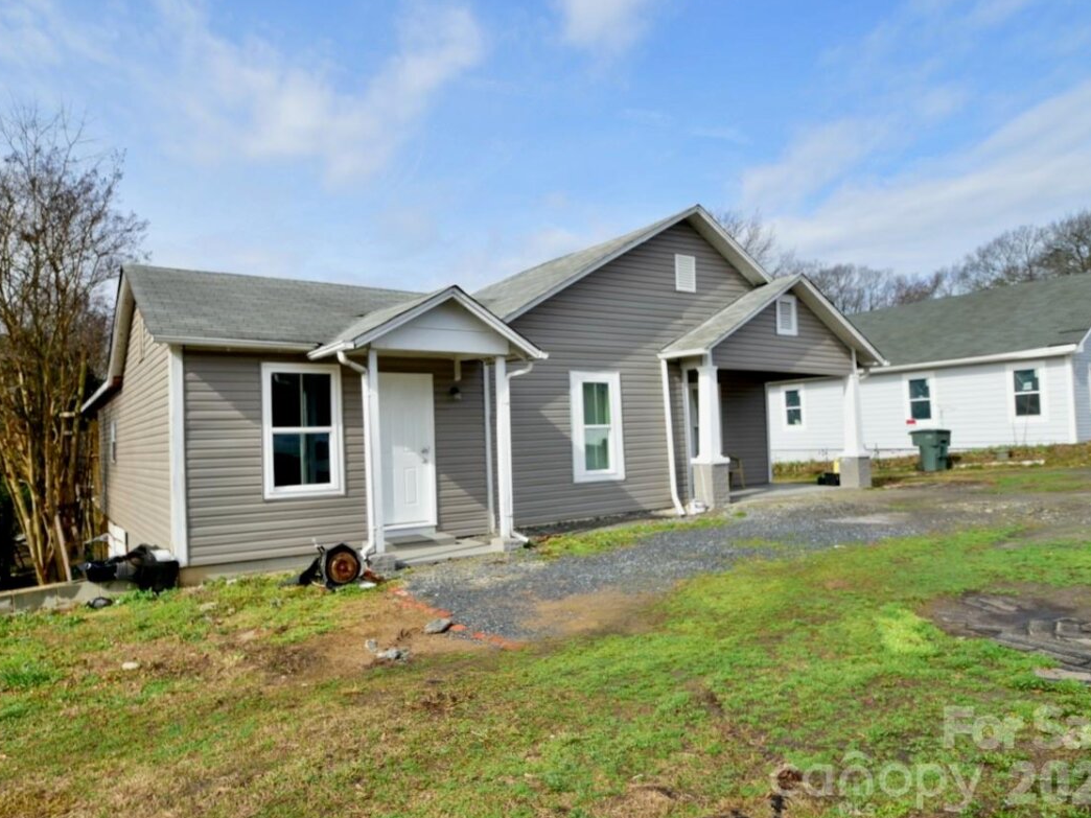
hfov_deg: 77.5
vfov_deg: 62.1
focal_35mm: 22
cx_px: 512
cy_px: 408
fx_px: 679
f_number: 11
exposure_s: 1/160
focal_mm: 13
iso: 125
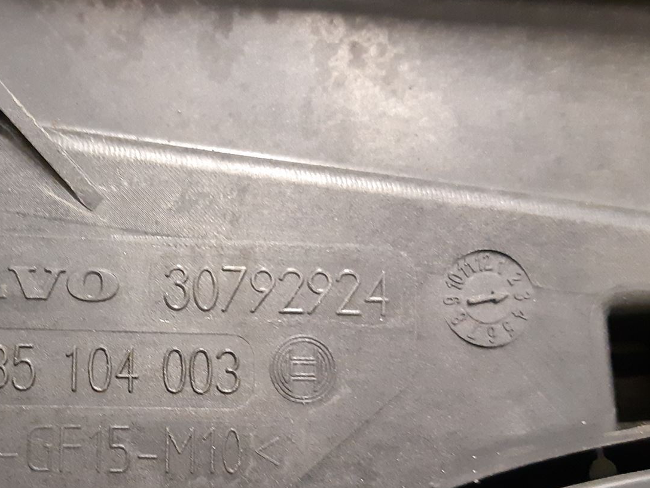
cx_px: 126
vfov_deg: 29.5
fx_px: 920
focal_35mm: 49
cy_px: 311
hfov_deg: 37.5
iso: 500
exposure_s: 1/25
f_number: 1.7
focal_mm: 3.93
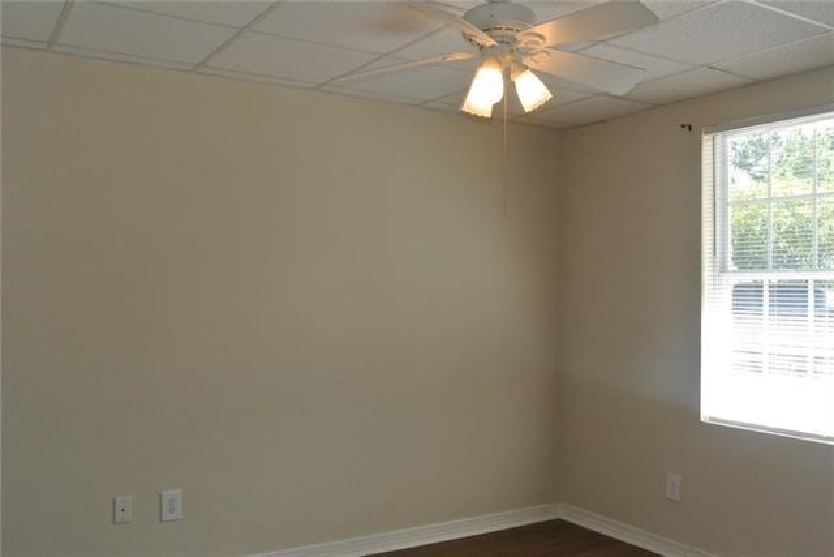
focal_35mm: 32
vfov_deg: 41.1
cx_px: 417
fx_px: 741
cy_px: 278
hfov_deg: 58.7
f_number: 3.8
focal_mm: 12.2
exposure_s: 1/60
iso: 720
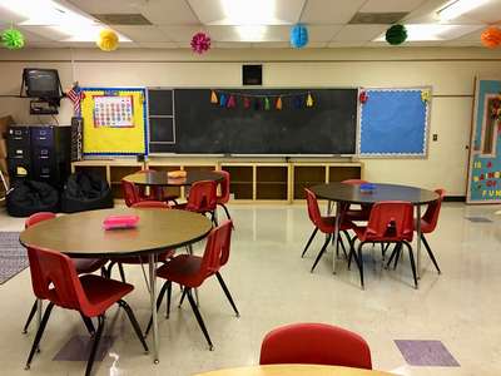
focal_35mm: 29
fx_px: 420
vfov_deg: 48.2
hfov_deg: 61.7
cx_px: 250
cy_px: 188
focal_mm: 4.15
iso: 80
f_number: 2.2
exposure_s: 1/15
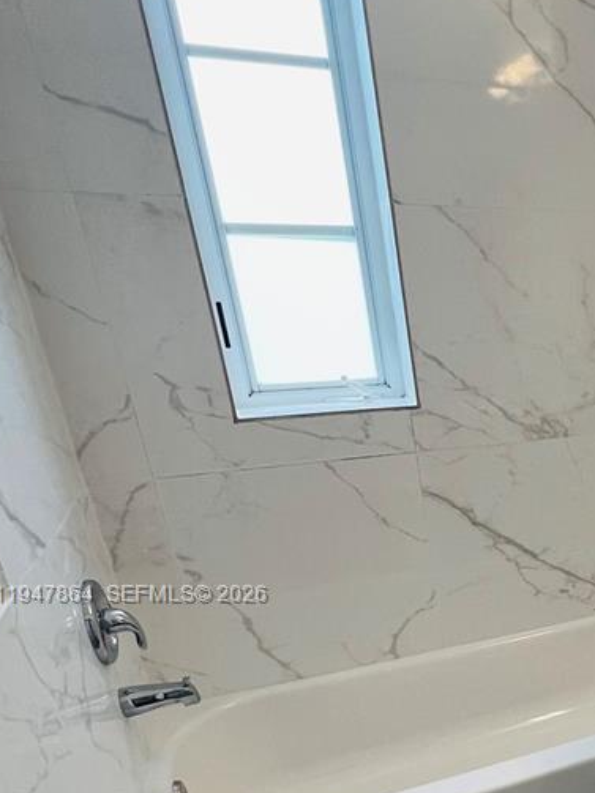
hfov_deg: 36.7
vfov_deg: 55.5
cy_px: 596
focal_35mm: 31
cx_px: 685
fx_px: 711
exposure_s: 1/120
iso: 80
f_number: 1.8
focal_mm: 1.57
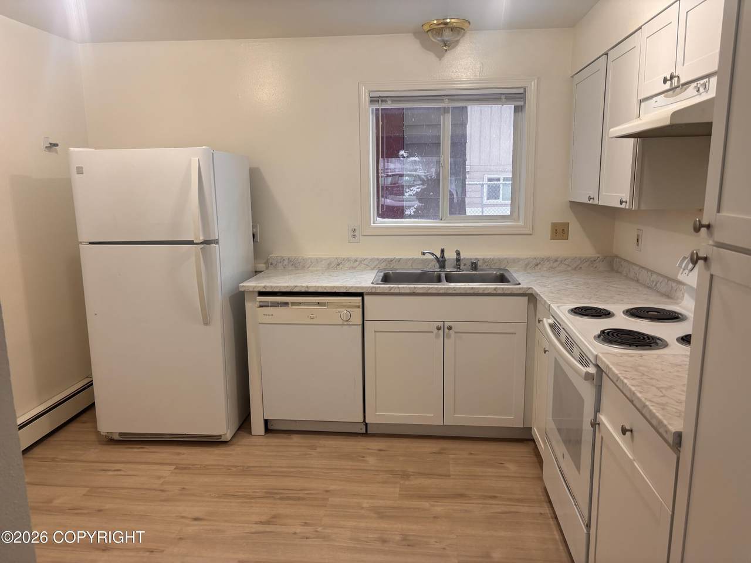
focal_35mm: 26
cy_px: 282
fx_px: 564
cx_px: 376
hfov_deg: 67.3
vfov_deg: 53.1
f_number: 1.6
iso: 80
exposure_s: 1/60
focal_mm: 5.96
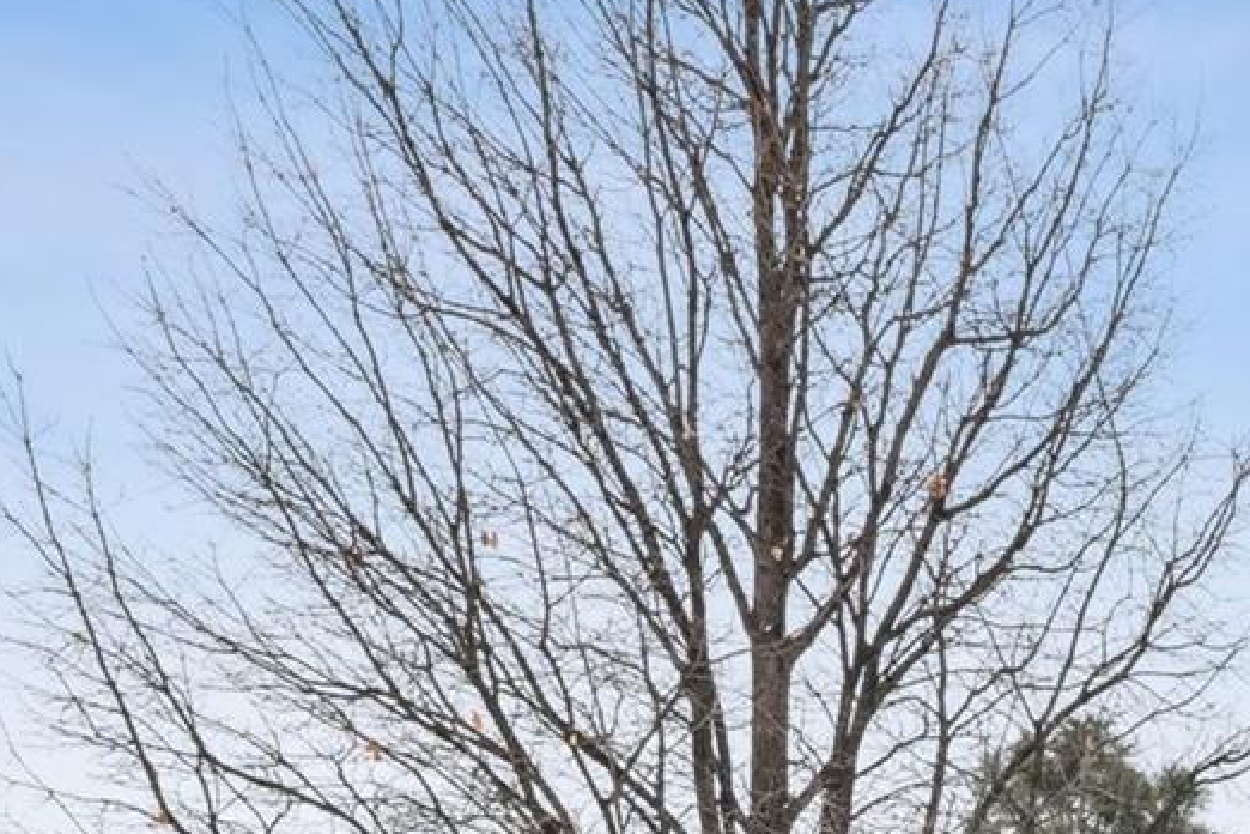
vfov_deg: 23.5
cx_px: 1595
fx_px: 1597
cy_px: 1241
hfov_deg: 32.8
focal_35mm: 46
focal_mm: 10
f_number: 9
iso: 640
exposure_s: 1/1600
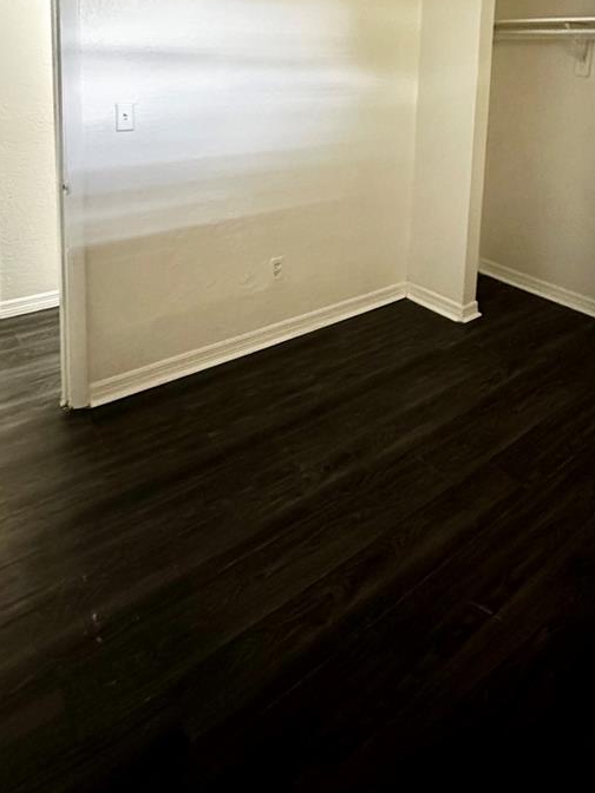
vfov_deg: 62.1
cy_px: 132
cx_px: 360
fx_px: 573
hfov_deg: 54.4
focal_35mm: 25
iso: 1000
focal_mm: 2.22
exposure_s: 1/60
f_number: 2.2
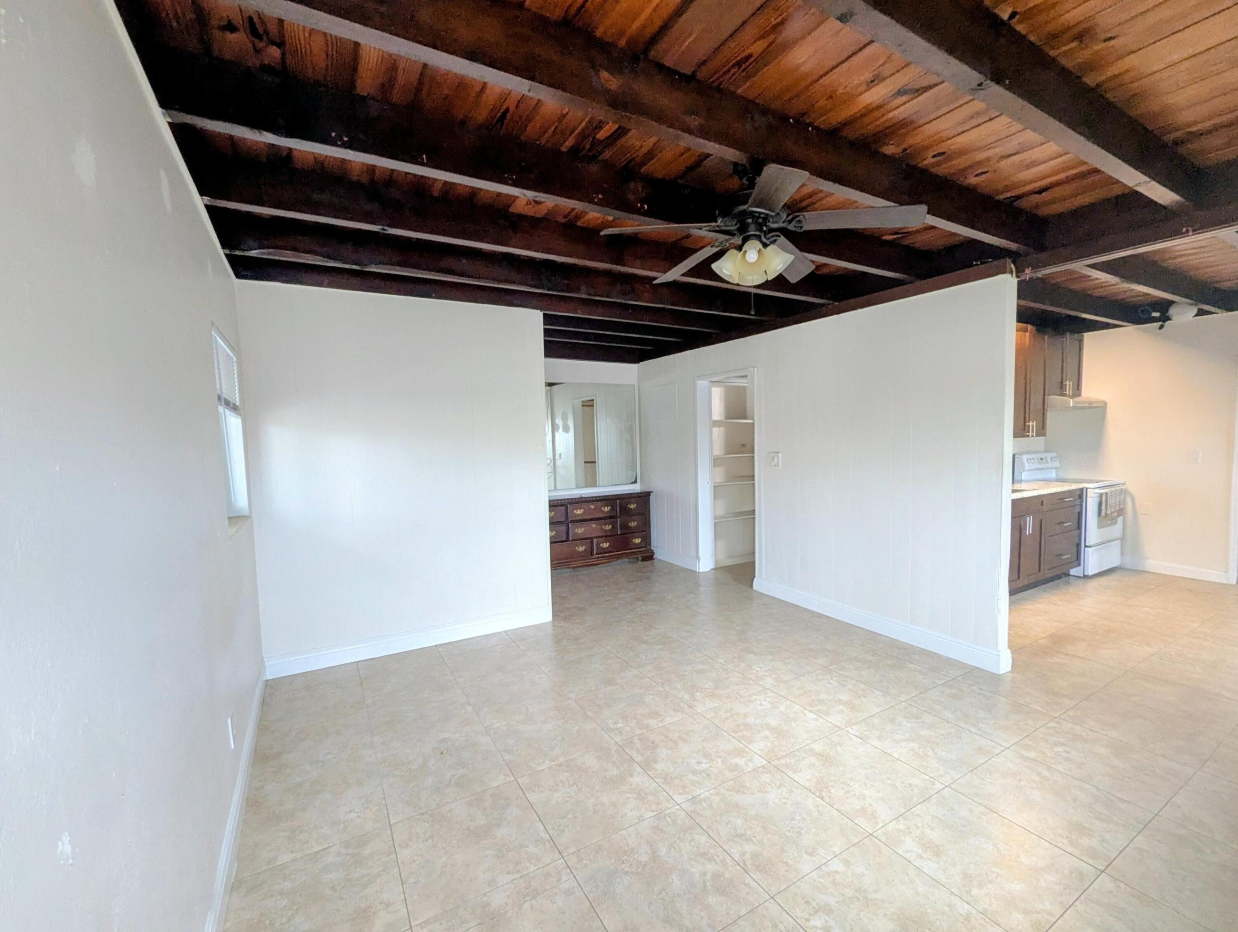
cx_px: 619
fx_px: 466
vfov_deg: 90.1
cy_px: 466
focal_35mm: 13
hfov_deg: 106.1
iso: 379
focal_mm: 1.95
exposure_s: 1/33.2
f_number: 2.2
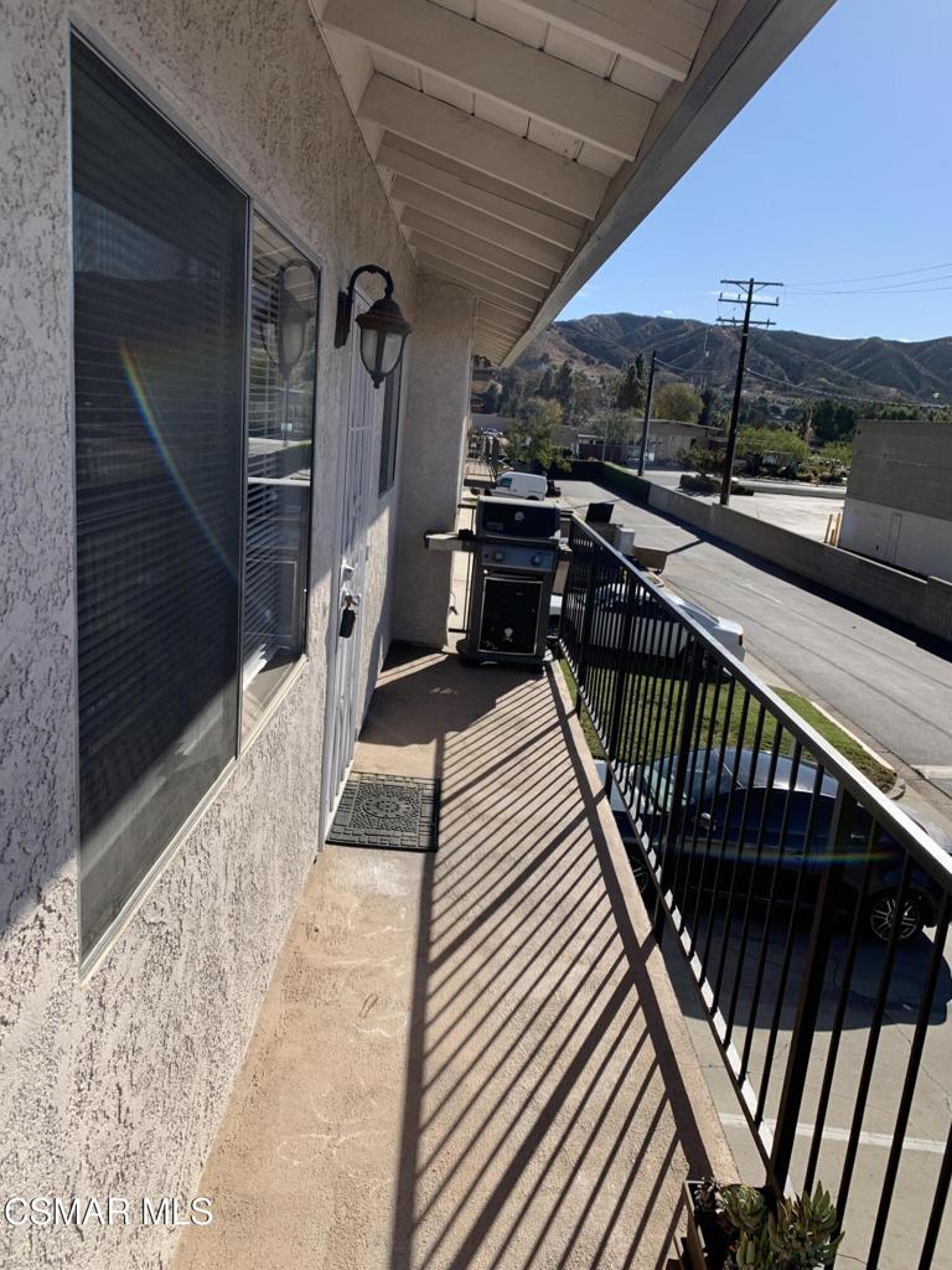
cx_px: 476
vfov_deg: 67.3
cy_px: 635
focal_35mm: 26
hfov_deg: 53.1
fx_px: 953
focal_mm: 4.25
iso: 25
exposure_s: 1/2309
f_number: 1.8
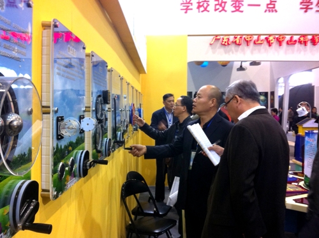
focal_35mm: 35
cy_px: 119
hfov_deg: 52.7
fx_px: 322
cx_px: 160
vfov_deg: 40.6
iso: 160
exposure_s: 1/15
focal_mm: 3.85
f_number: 2.8
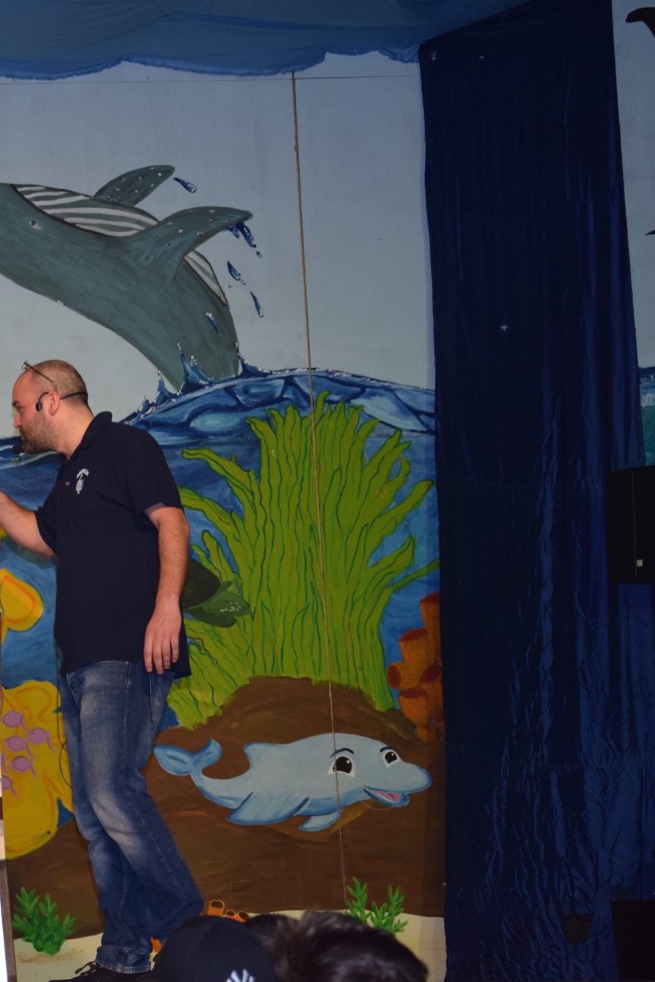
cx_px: -73
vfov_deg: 17.3
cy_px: 488
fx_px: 3221
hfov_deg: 11.4
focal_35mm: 118
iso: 800
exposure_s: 1/100
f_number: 5
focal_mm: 52
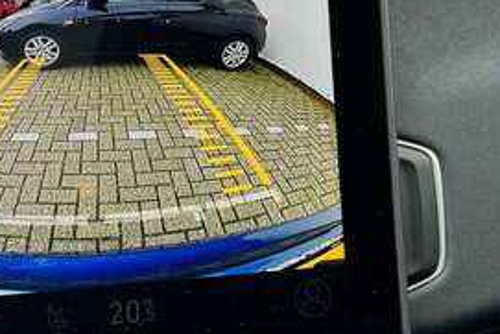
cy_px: 116
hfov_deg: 16.7
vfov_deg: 11.6
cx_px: -70
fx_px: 1640
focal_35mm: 118
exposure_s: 1/100
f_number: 1.78
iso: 100
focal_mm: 6.76
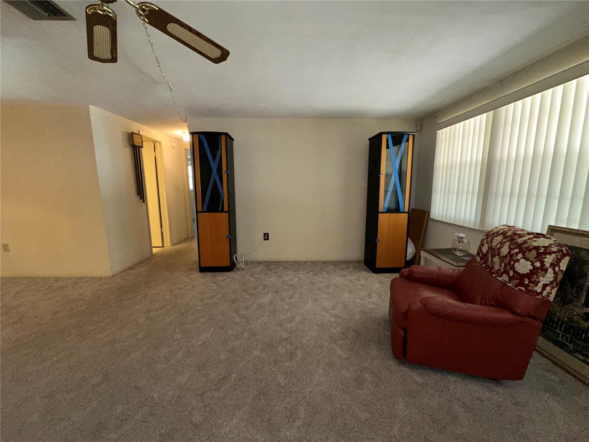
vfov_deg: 85.7
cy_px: 221
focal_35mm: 14
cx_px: 294
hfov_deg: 102.1
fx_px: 238
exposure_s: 1/60
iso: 200
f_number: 2.2
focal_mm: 2.22
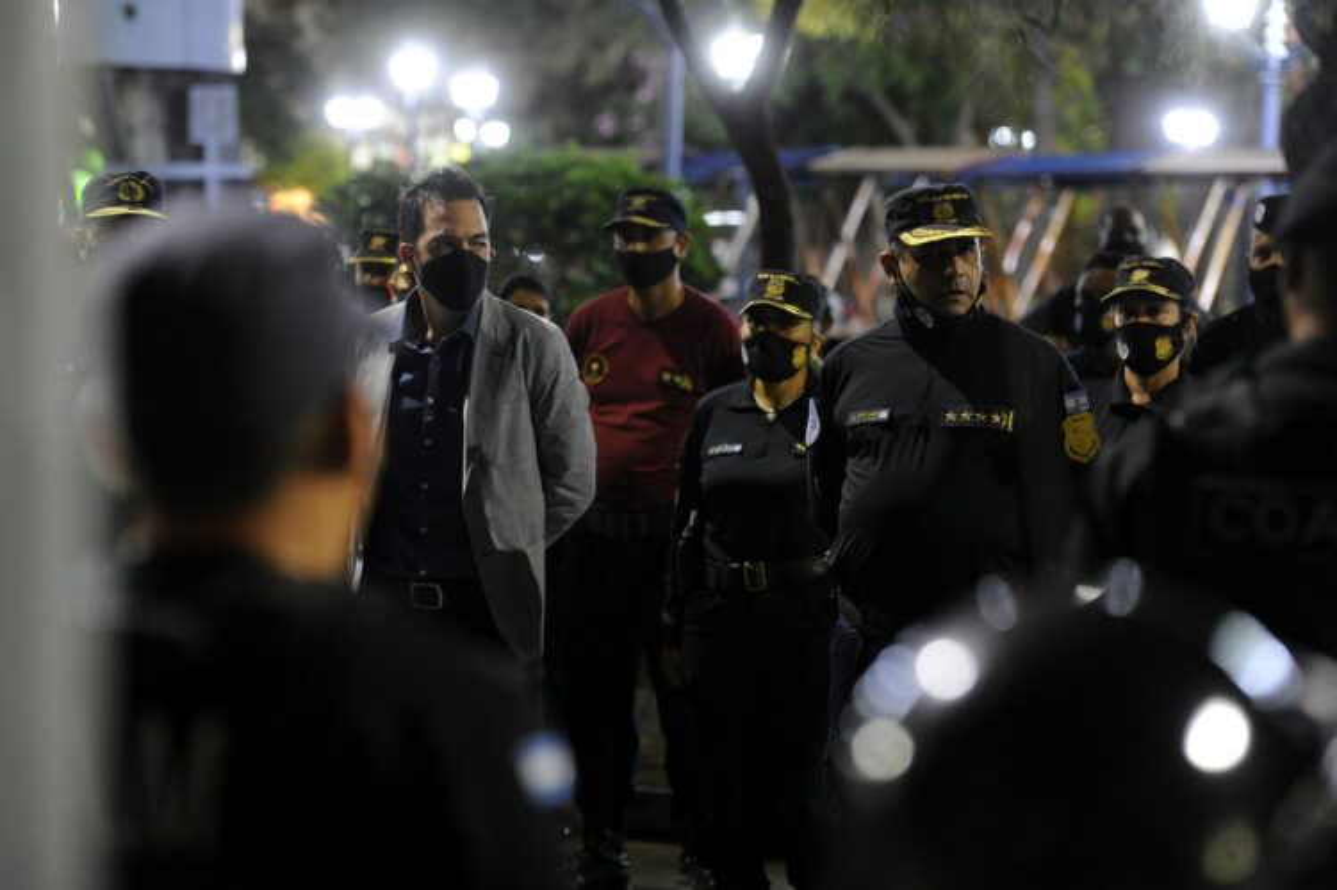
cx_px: 668
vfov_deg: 11.2
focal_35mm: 122
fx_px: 4528
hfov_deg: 16.8
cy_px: 445
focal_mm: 122
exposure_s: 1/40
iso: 4000
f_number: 3.2
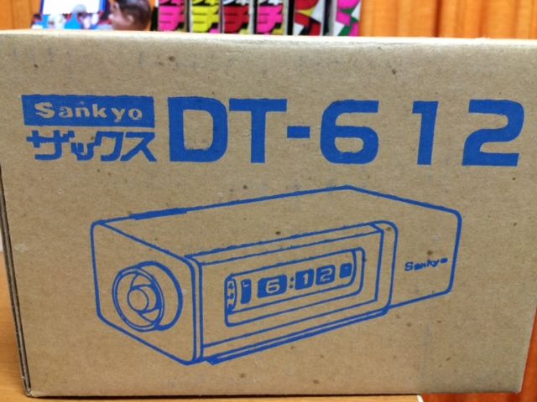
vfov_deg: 46.8
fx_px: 465
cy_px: 201
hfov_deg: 60.0
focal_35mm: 30
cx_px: 268
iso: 160
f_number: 2.2
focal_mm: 4.12
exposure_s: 1/30
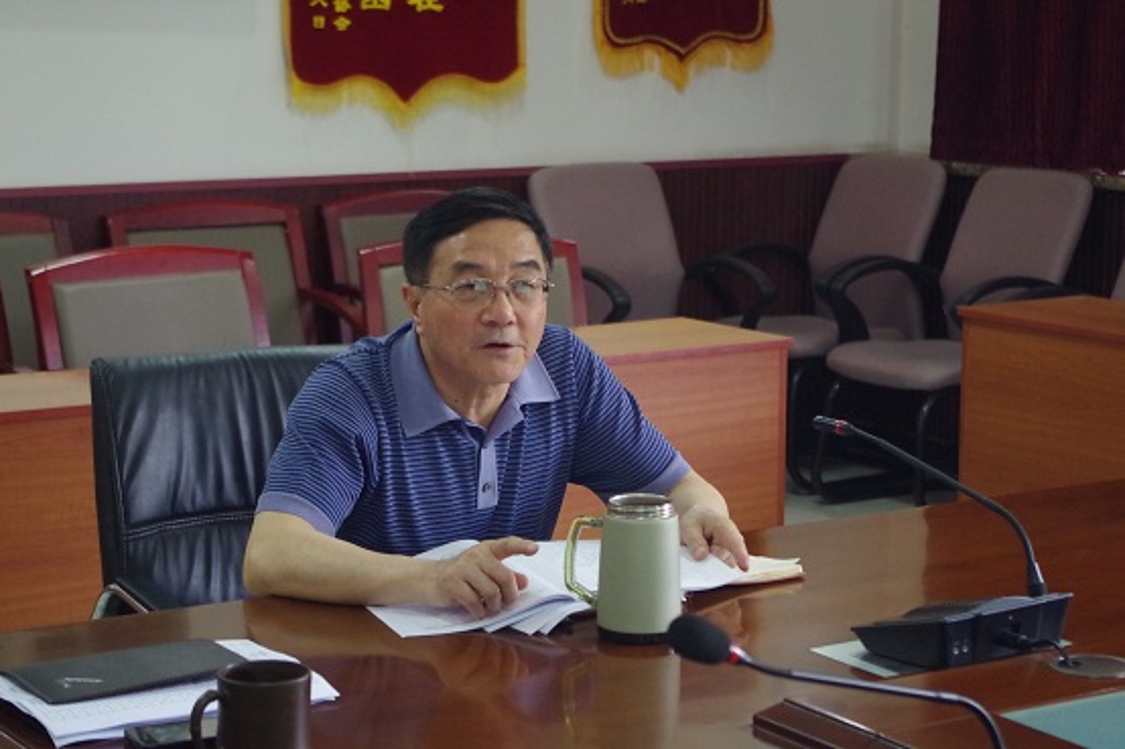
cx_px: 562
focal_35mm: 82
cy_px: 374
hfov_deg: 24.8
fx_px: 2562
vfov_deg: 16.6
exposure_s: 1/60
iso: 3200
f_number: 5.6
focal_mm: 55
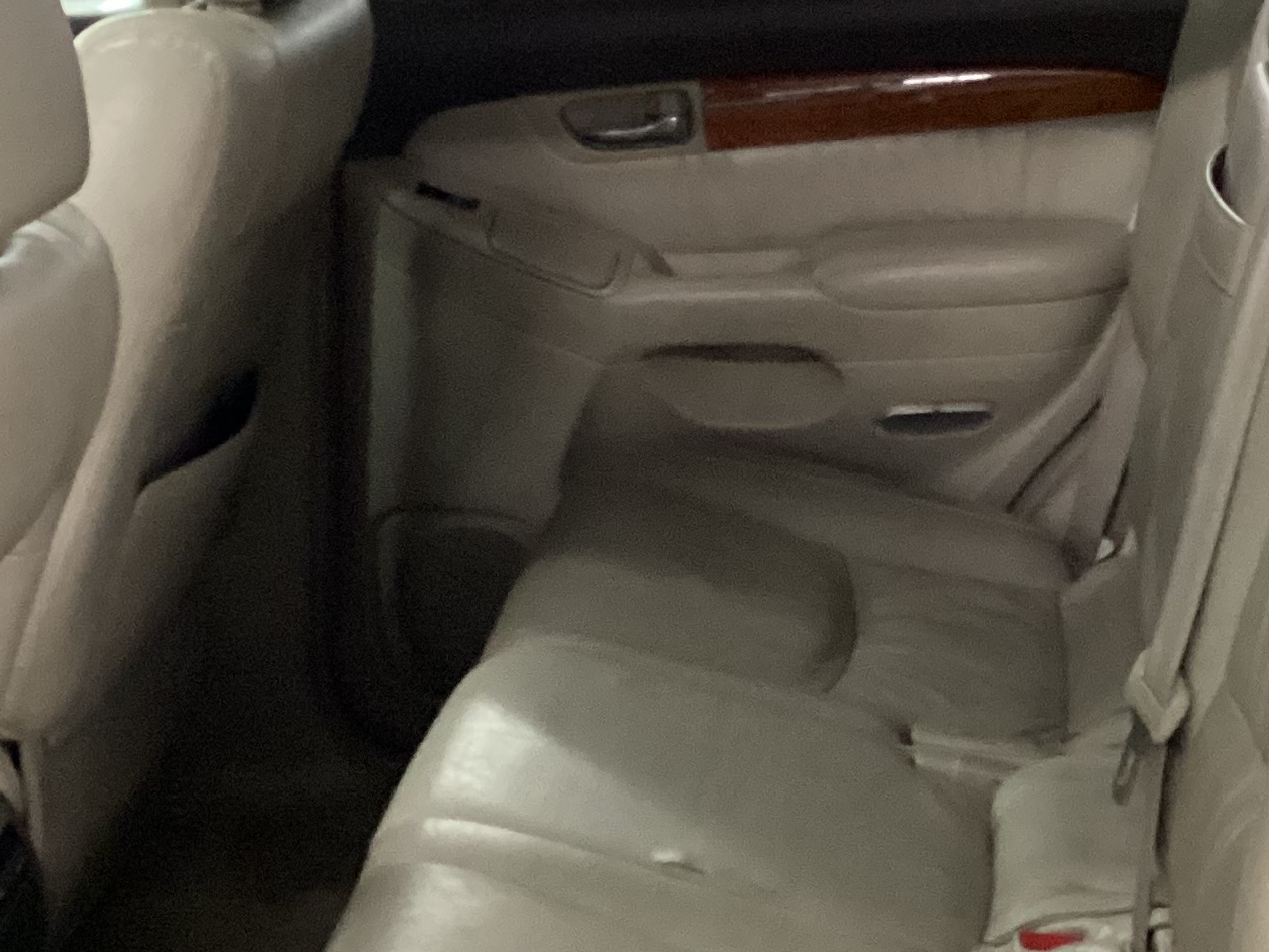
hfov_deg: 24.4
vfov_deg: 18.4
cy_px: 445
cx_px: 622
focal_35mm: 80
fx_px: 2933
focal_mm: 3.3
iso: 640
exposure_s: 1/30
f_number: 2.4
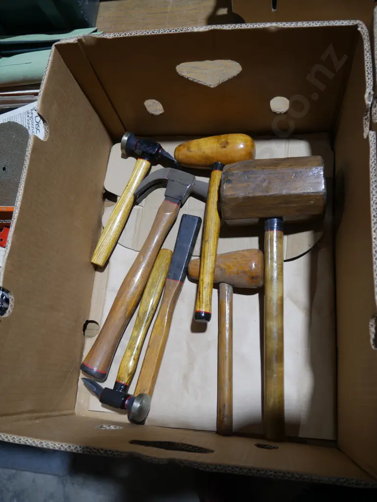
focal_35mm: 28
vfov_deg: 63.4
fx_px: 406
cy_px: 251
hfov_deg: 49.8
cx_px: 188
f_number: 3.5
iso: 250
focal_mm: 14
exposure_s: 1/60
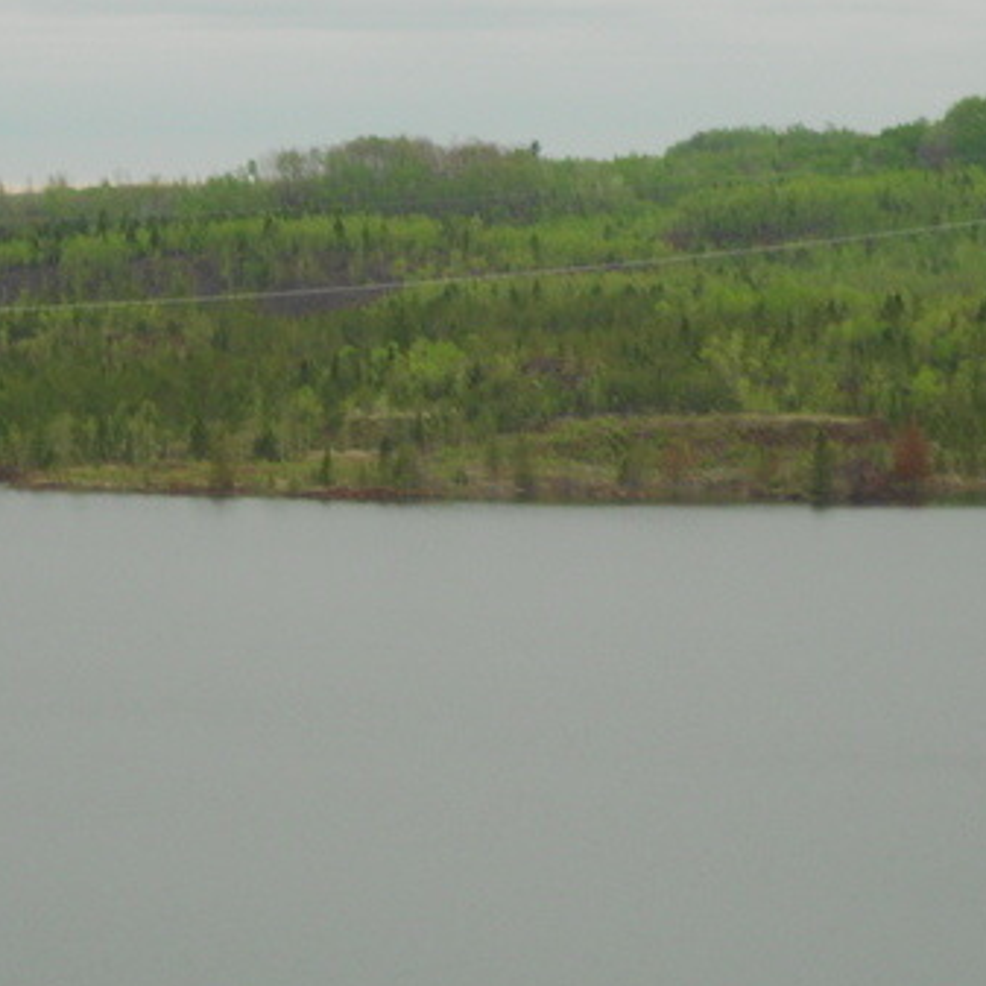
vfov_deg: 8.4
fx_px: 6703
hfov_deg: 8.4
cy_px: 521
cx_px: 489
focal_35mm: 208
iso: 80
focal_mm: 17.6
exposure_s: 1/80
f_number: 5.5
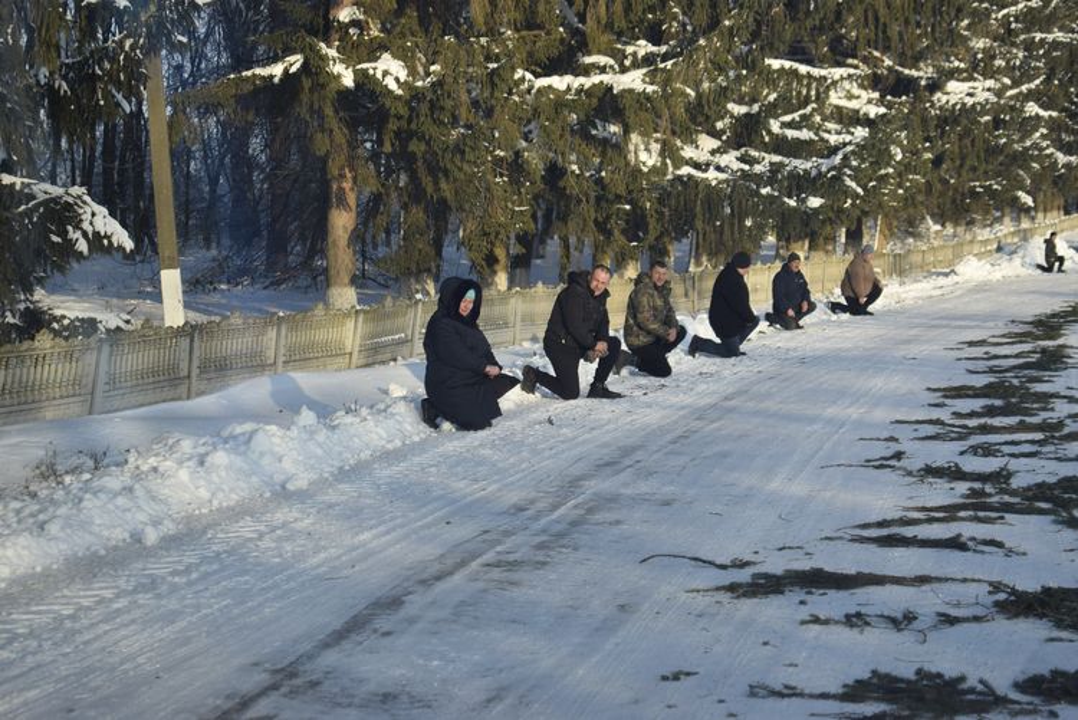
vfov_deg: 16.6
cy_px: 360
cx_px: 539
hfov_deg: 24.6
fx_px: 2472
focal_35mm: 82
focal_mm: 55
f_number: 5.6
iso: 200
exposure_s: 1/400
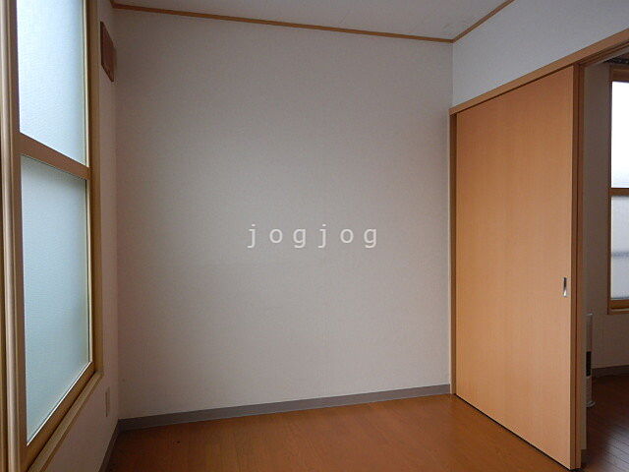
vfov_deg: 56.8
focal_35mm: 24
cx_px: 314
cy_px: 236
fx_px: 436
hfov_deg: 71.6
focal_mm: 4.3
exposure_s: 1/80
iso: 125
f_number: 2.8
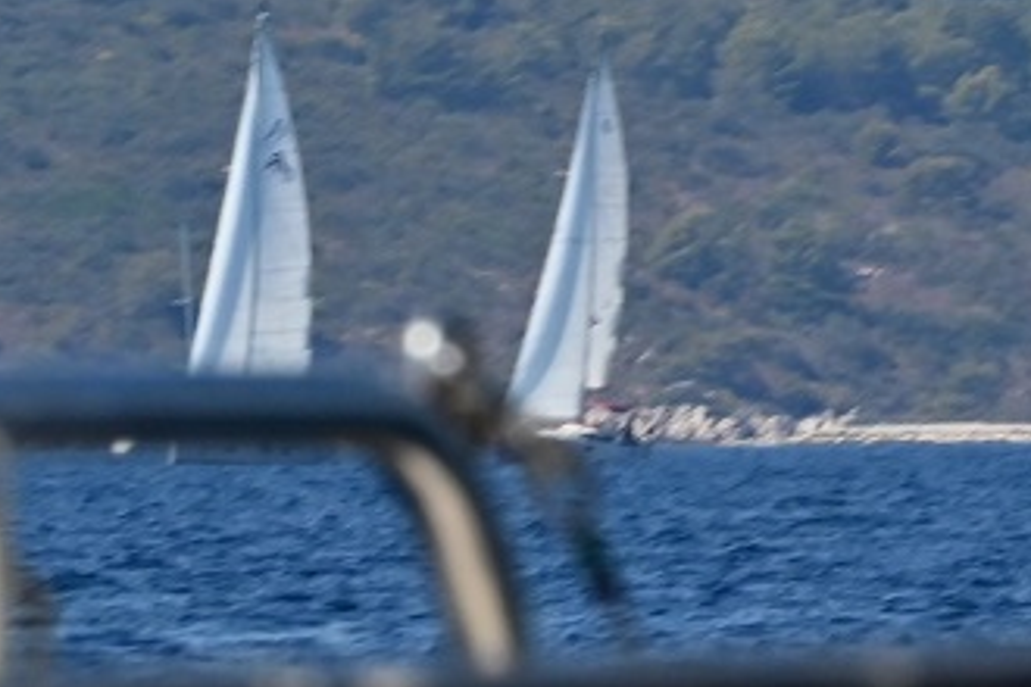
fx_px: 39060
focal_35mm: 1364
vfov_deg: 1.0
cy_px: 130
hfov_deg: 1.5
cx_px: 1443
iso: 900
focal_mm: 300
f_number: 29
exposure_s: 1/320
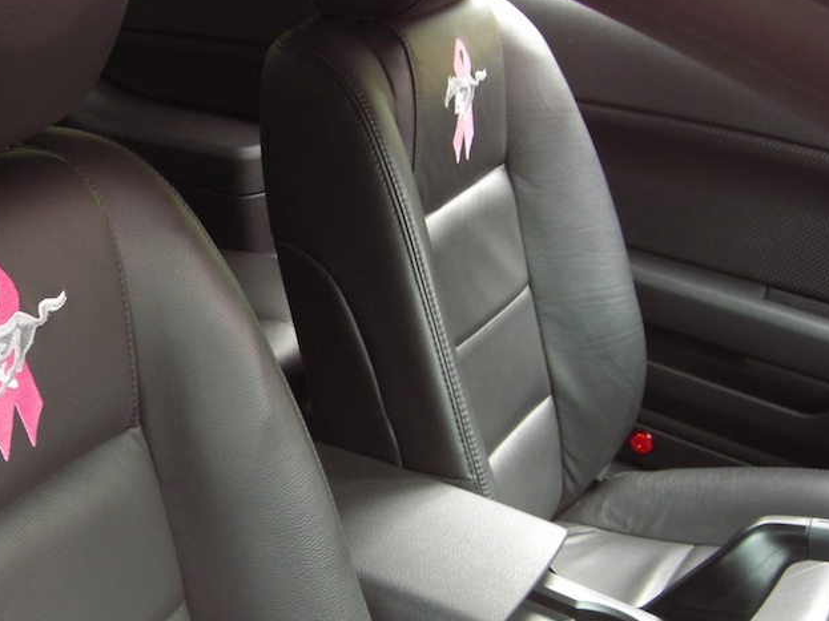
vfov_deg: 23.9
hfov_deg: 31.0
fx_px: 1461
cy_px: 418
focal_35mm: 61
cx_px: 190
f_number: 2.7
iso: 100
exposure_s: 1/40
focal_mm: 6.2
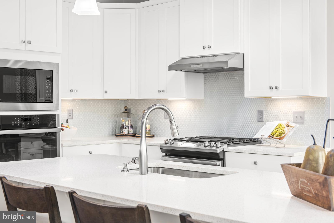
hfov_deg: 39.6
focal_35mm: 50
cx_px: 167
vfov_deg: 27.0
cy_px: 112
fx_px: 464
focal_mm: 50
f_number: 8
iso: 200
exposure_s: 1/250
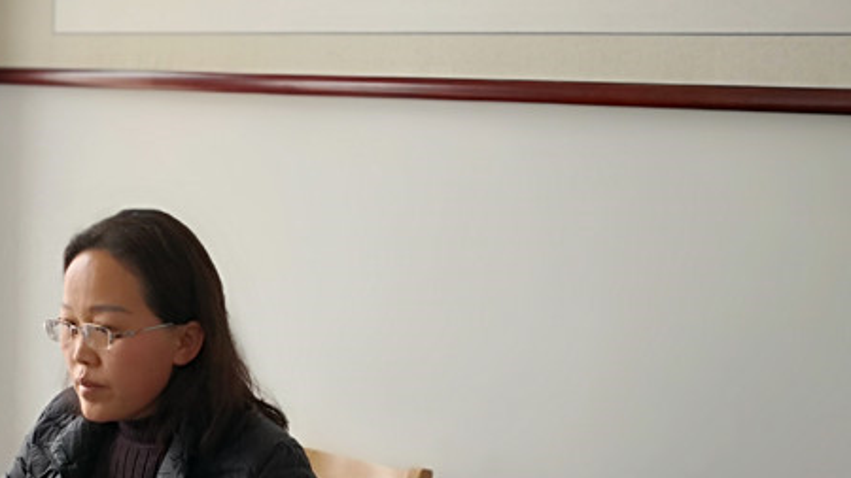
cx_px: 200
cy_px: 440
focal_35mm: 60
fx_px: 1354
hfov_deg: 34.1
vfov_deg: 19.6
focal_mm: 3.95
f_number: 1.6
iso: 80
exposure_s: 1/100
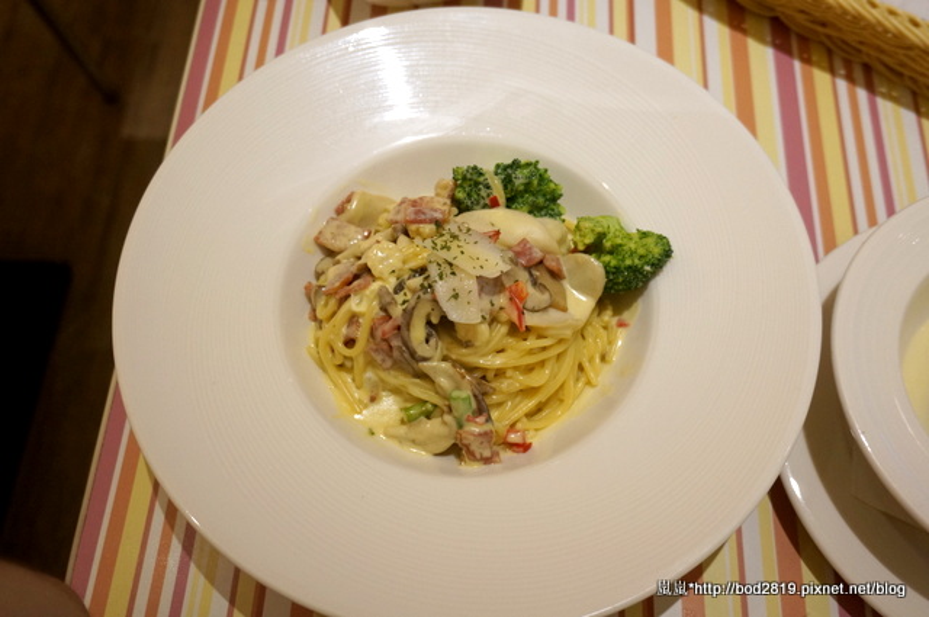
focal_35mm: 33
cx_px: 464
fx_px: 850
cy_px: 308
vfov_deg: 39.9
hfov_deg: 57.3
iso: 640
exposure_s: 1/60
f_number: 4
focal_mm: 22
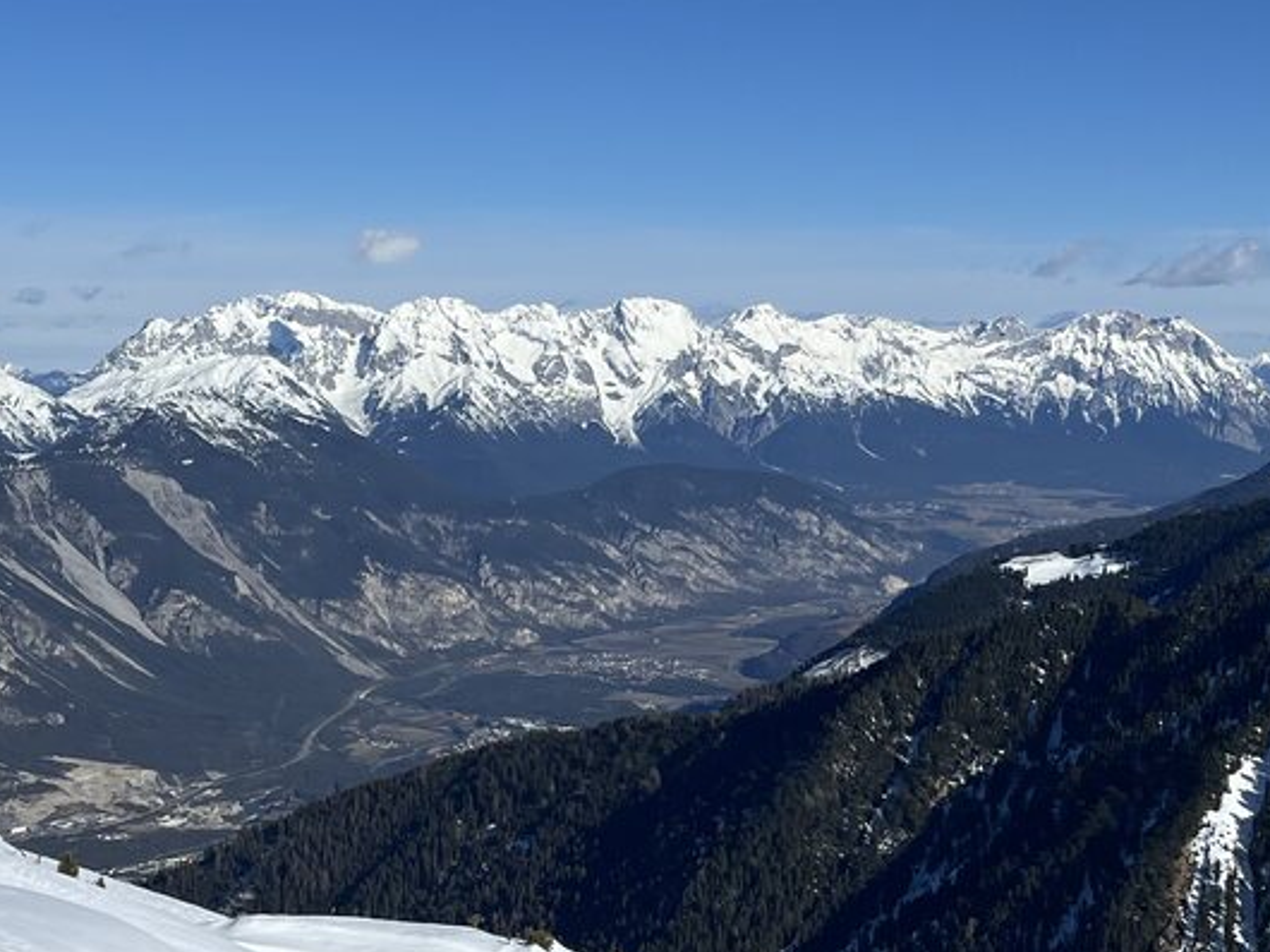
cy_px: 635
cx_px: 478
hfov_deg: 28.9
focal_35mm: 67
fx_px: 2457
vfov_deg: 21.8
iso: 50
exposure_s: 1/9901
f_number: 1.6
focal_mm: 5.1
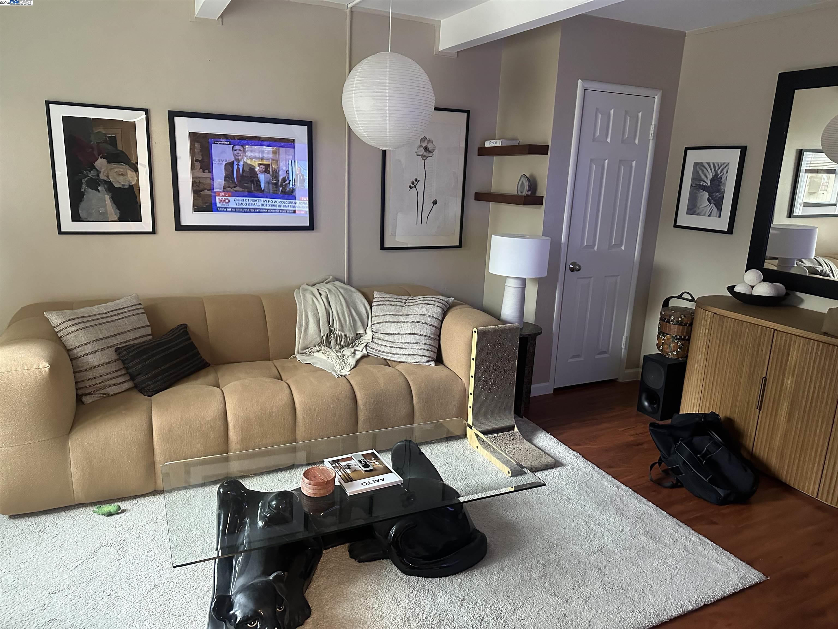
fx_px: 581
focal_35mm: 24
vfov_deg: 56.8
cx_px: 419
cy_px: 314
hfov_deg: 71.6
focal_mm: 6.86
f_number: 1.78
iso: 800
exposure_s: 1/60
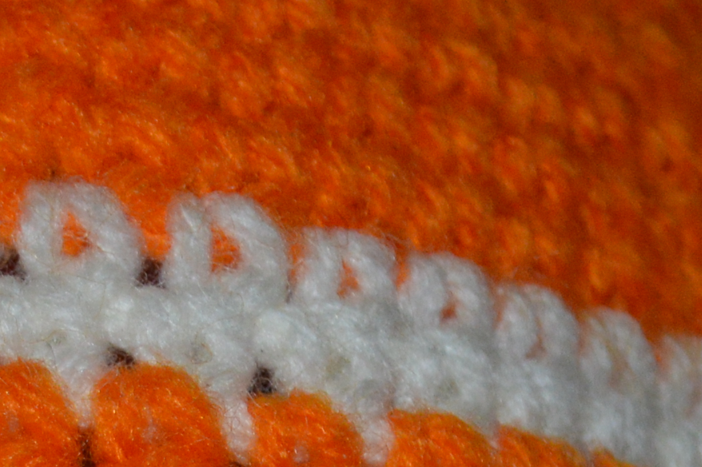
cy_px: 976
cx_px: -330
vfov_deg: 6.0
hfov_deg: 9.0
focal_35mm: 223
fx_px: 4346
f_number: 4.2
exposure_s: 1/60
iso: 720
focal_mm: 26
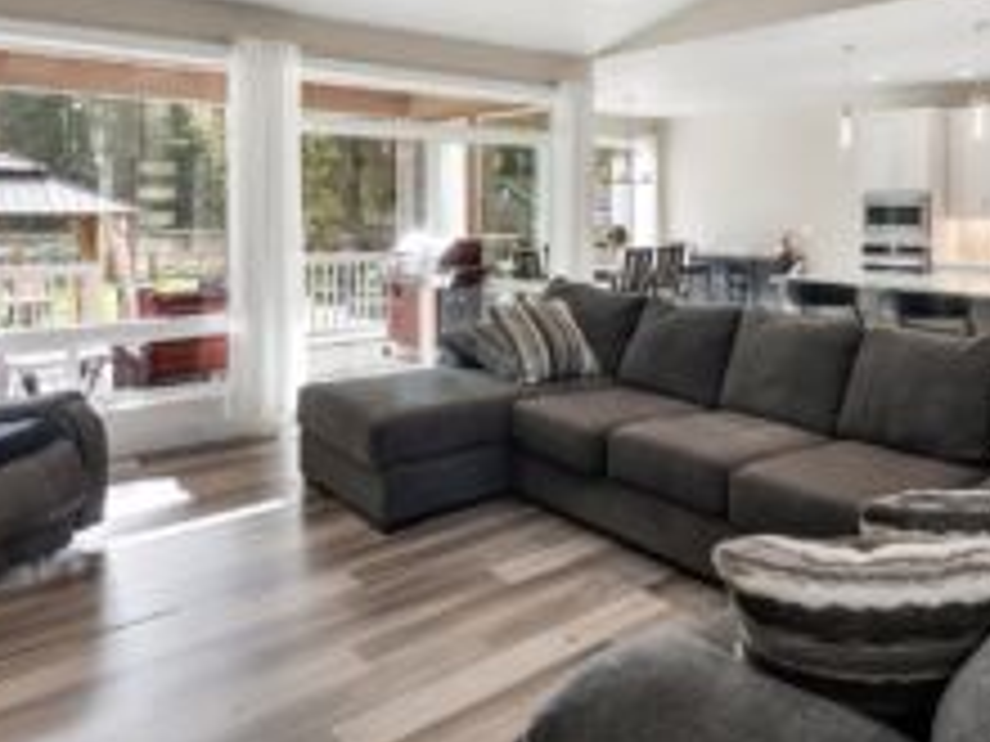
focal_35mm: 28
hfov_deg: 62.5
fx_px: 801
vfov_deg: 48.4
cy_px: 214
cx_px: 621
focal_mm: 16
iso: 640
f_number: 5.6
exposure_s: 1/80
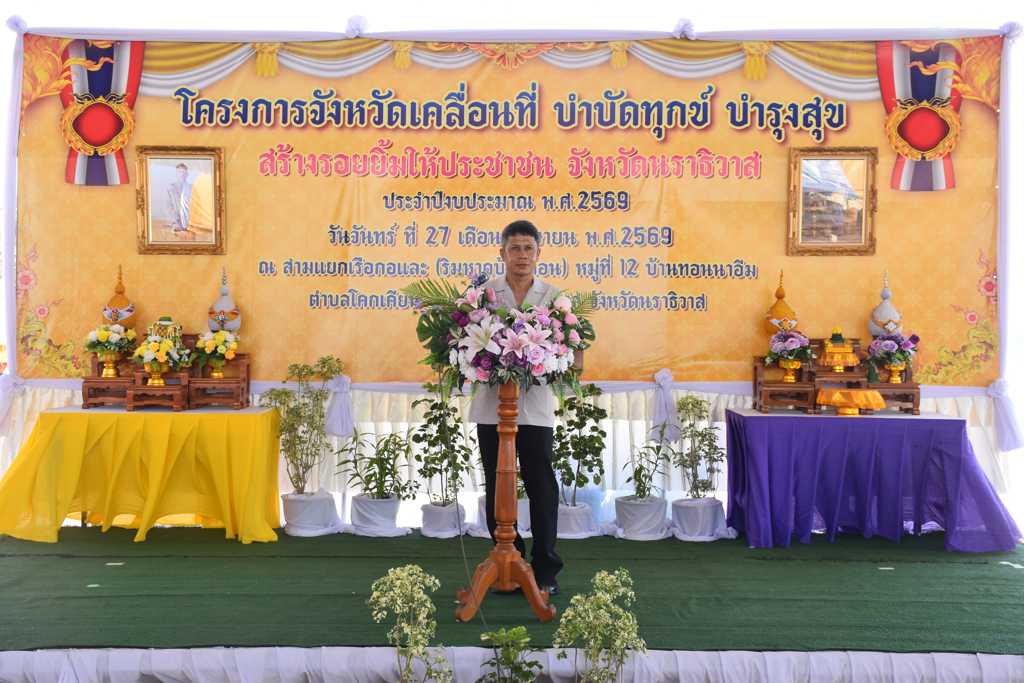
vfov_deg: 29.9
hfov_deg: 43.6
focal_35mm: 45
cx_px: 512
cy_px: 342
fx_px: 1280
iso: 400
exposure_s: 1/125
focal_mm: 30
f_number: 8
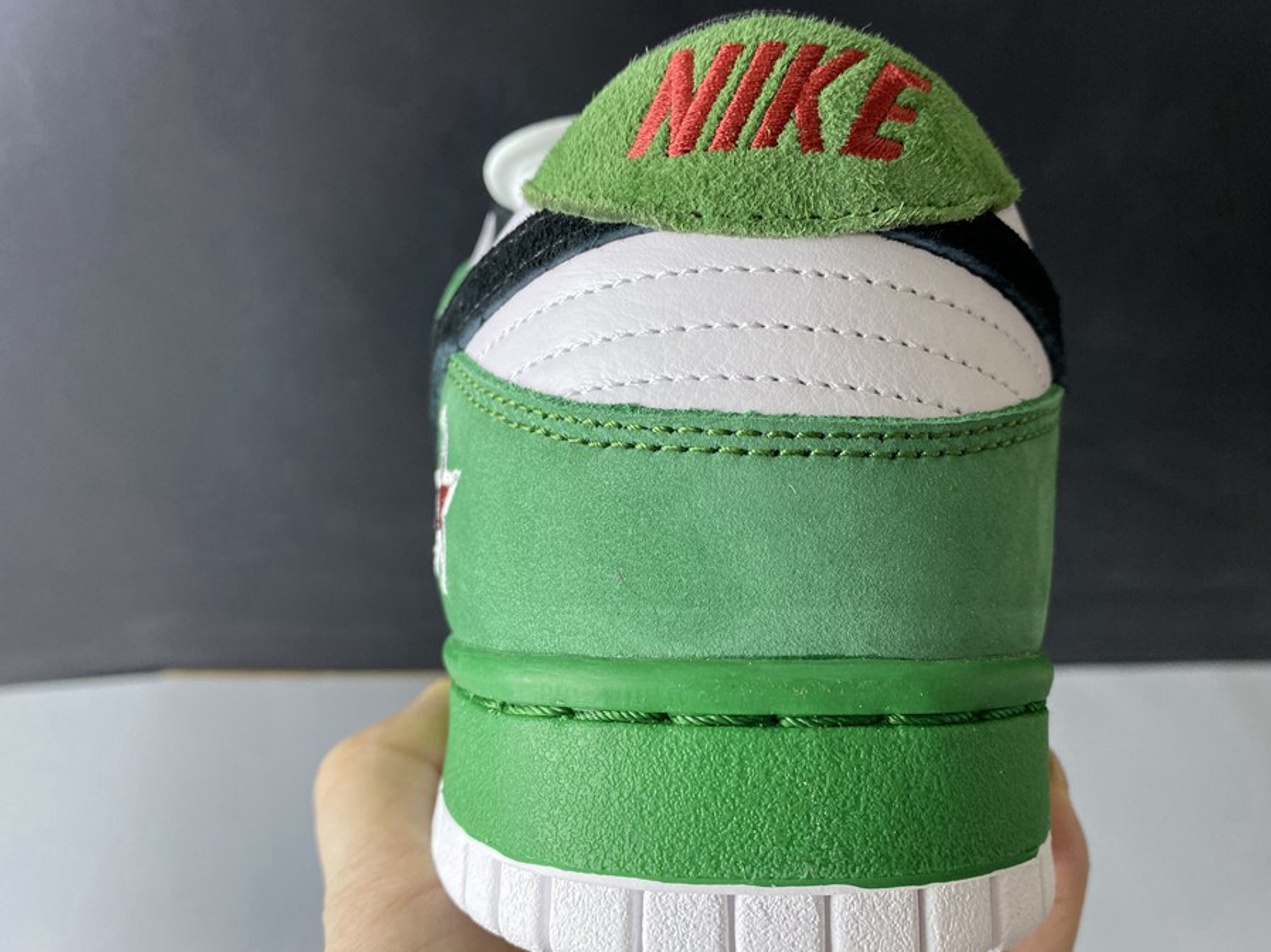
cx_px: 697
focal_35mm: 29
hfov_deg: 61.6
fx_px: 1064
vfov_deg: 48.2
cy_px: 493
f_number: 1.8
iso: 64
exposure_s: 1/50
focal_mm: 4.25
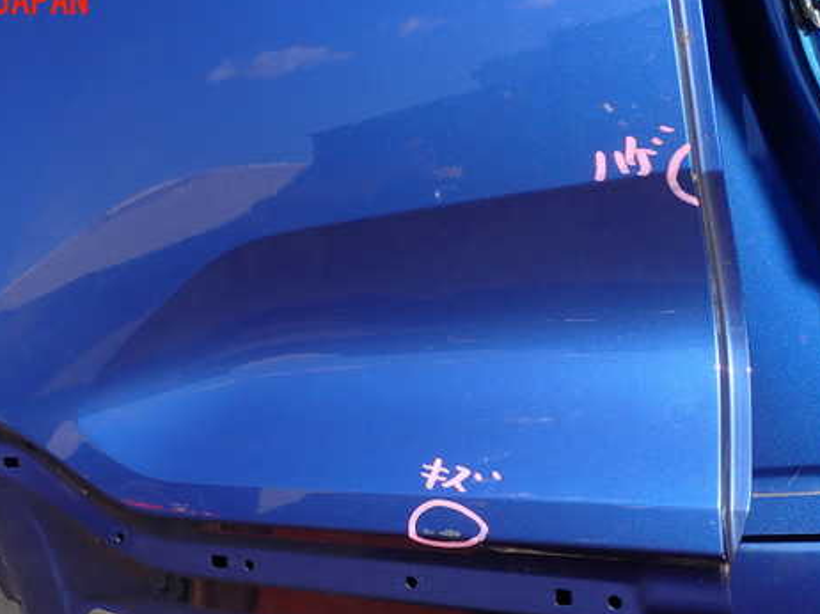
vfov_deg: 36.6
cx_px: 298
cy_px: 380
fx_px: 923
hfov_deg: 47.4
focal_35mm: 39
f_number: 3.2
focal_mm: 5.4
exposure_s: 1/1000
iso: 100
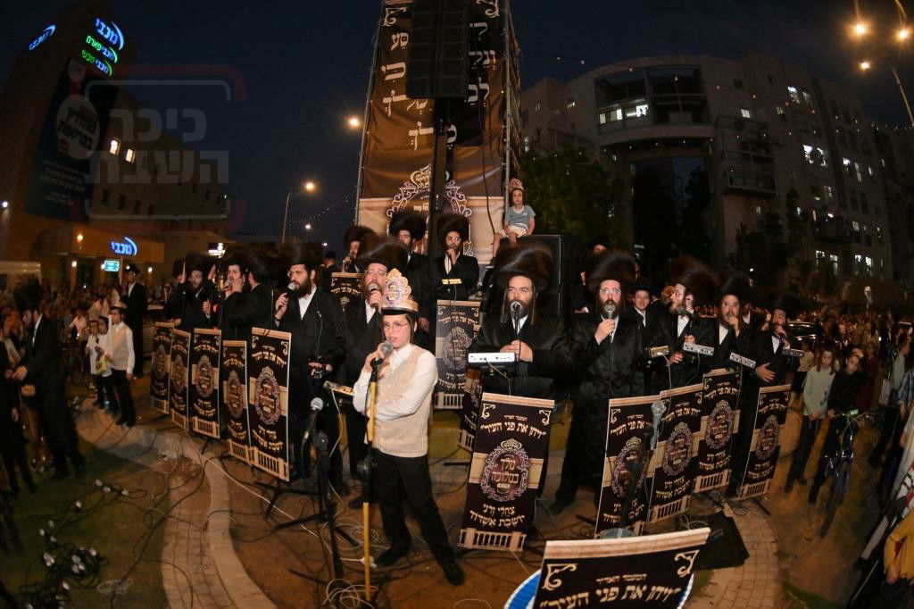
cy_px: 304
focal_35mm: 15
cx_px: 457
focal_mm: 10.5
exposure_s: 1/160
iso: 500
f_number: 4
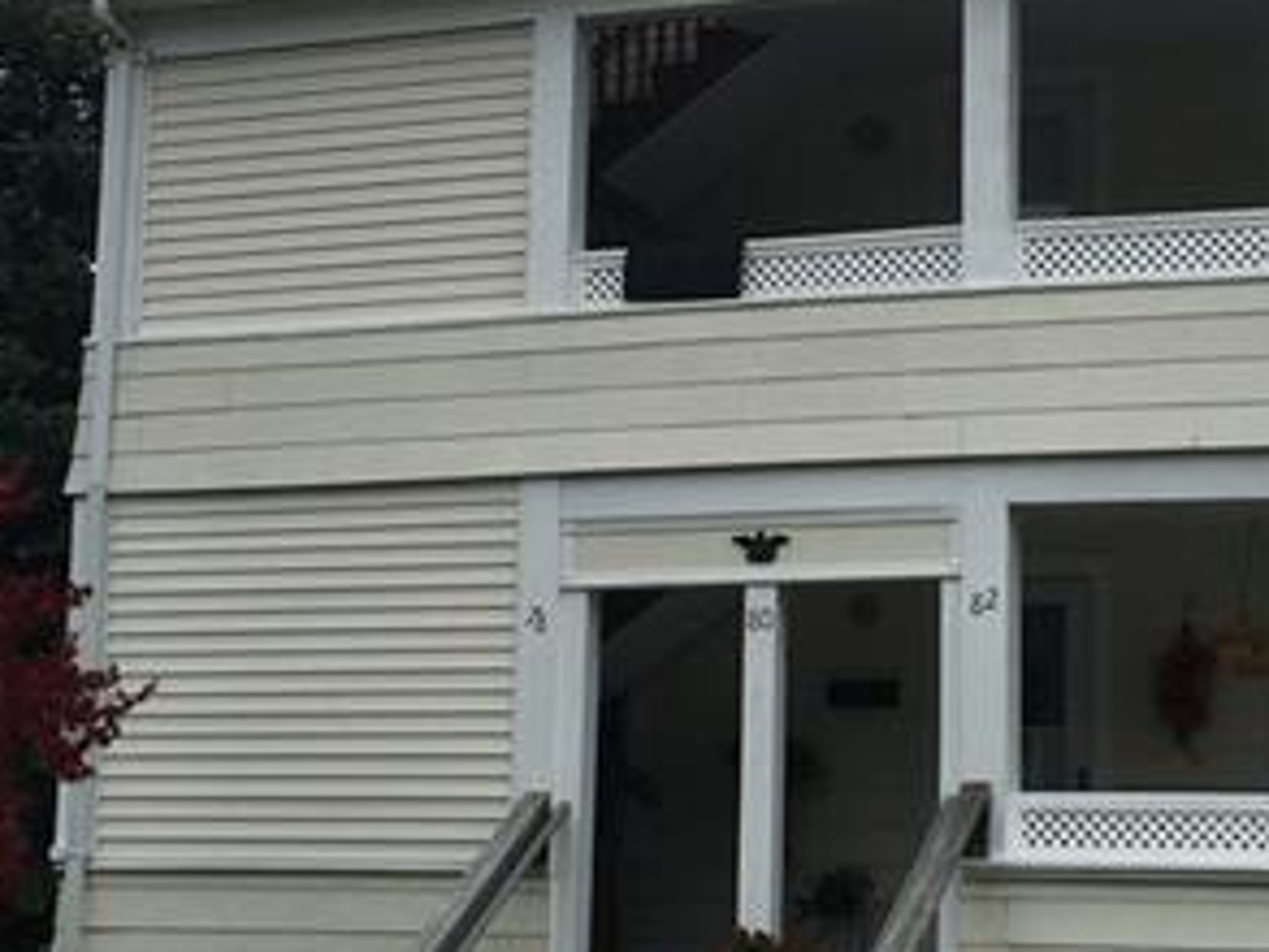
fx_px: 2787
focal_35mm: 76
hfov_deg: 25.5
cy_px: 385
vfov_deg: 19.4
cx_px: 871
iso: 25
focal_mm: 4.15
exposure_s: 1/1451
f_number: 2.2
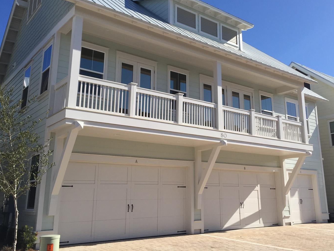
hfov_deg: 52.4
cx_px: 196
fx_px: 338
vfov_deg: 40.6
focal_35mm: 35
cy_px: 106
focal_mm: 4.15
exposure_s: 1/2825
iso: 32
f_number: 2.2
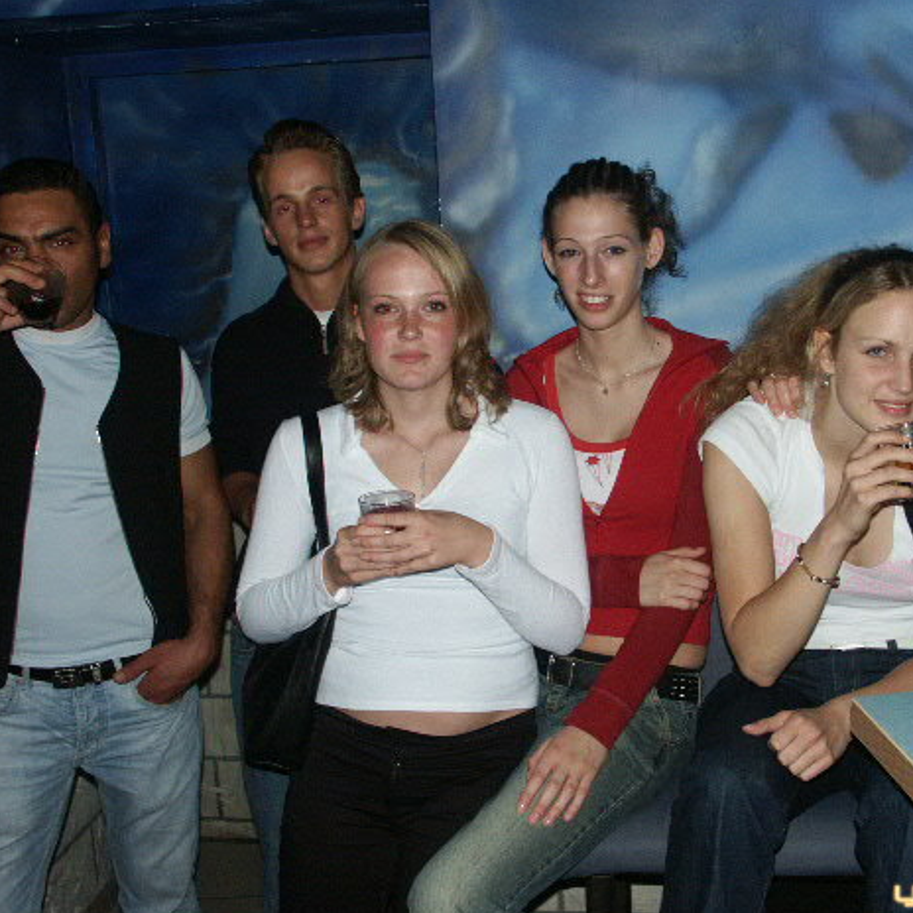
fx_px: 1164
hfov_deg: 42.6
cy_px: 451
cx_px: 547
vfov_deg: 42.8
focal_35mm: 39
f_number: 2.8
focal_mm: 8.39
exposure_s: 1/45
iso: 200
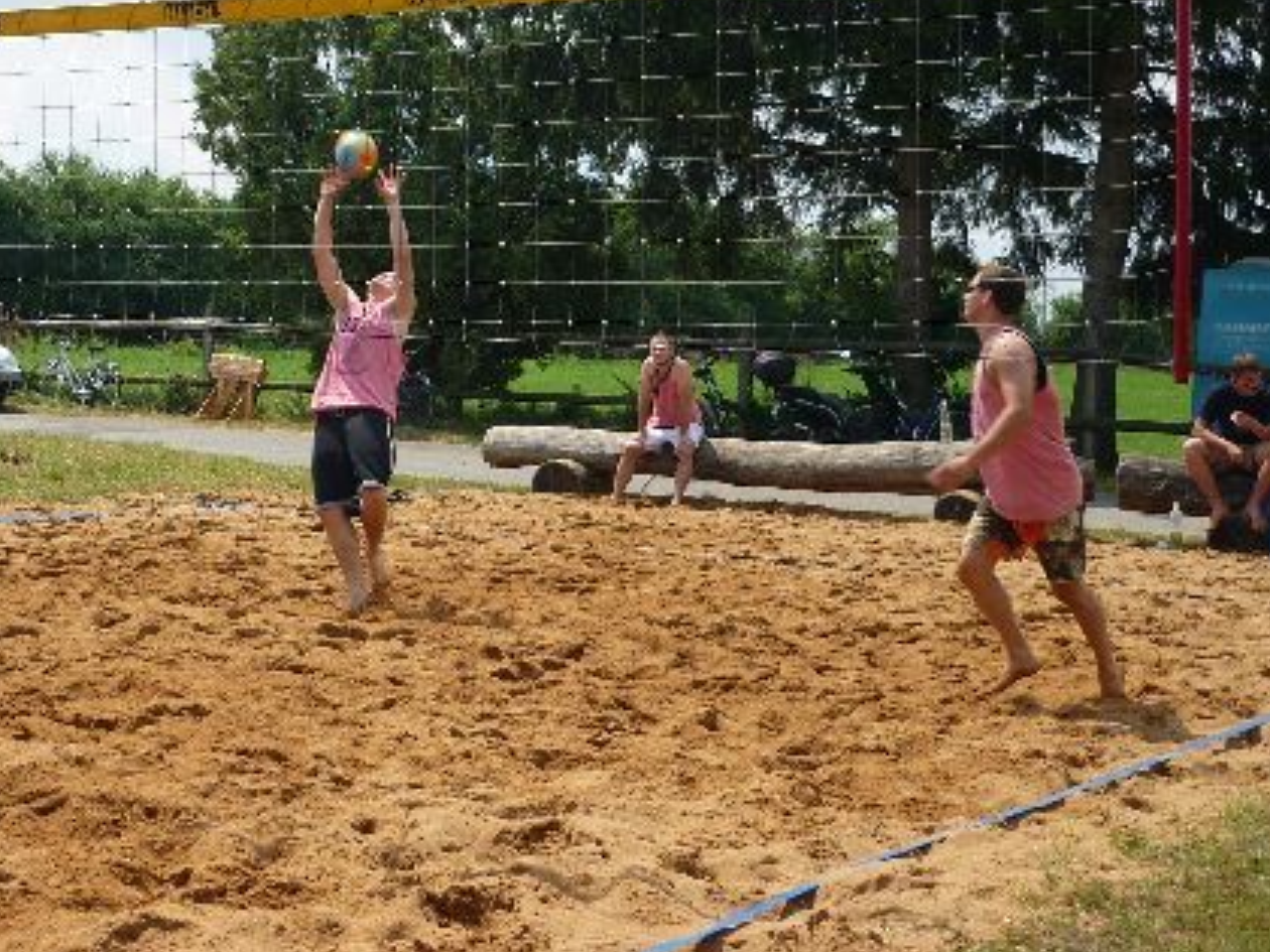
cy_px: 277
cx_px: 417
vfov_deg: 23.5
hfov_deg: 30.9
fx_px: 2275
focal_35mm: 62
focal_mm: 6.9
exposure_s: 1/125
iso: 80
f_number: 9
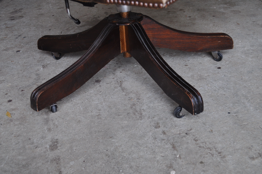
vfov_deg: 28.0
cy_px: 87
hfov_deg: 41.2
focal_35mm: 48
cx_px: 131
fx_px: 349
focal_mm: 32
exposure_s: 1/60
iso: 500
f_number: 4.8
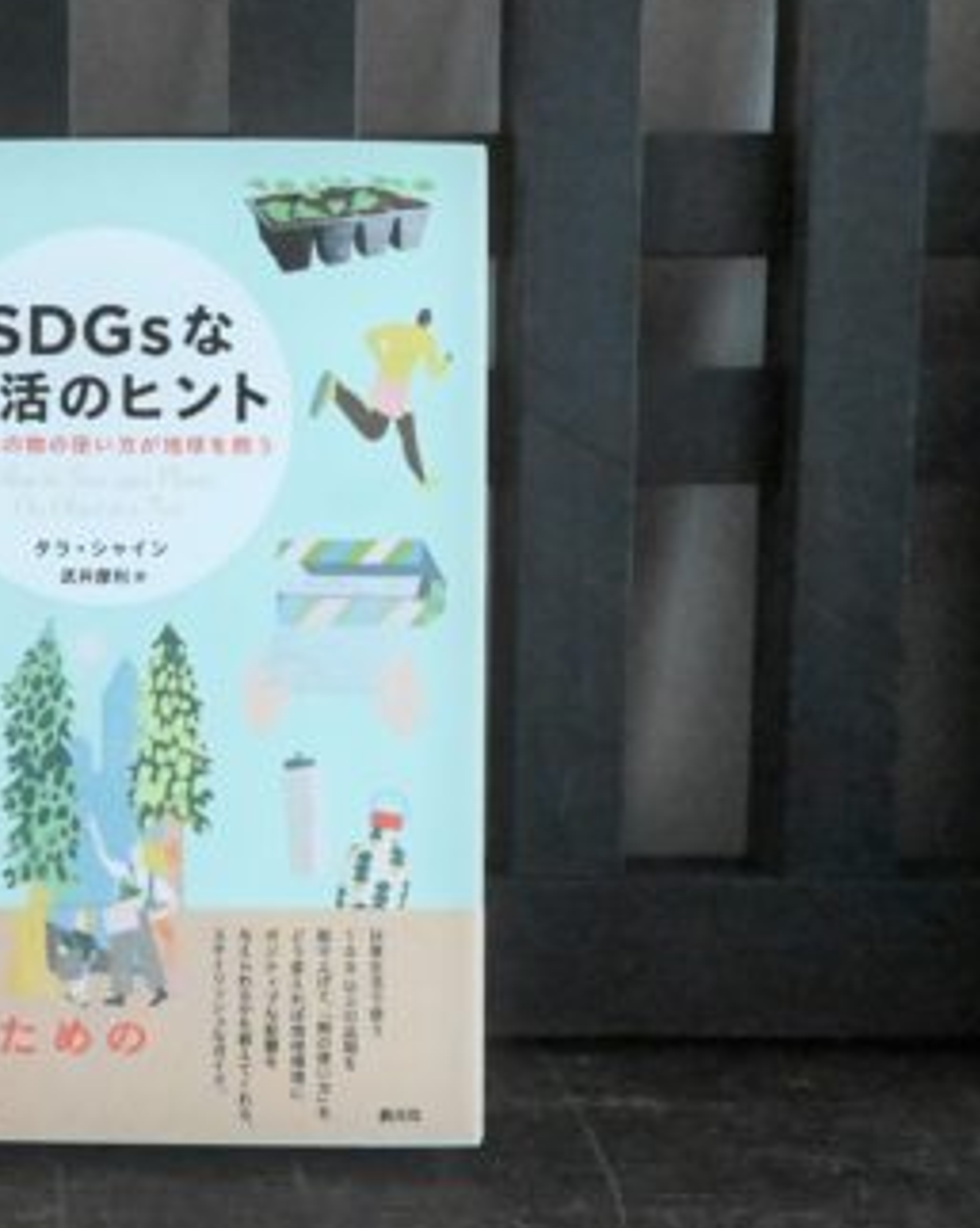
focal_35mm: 35
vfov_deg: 51.6
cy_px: 608
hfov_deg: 39.0
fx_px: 1271
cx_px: 84
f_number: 10
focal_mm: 24
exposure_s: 1/400
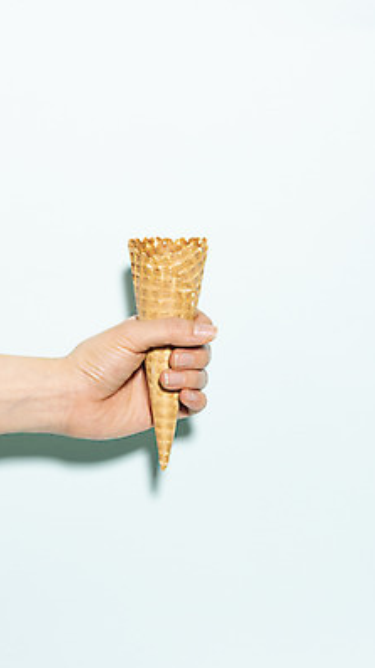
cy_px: 333
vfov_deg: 28.6
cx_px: 167
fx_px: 1310
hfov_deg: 16.3
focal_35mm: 74
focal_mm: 70
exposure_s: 1/125
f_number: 13
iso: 100
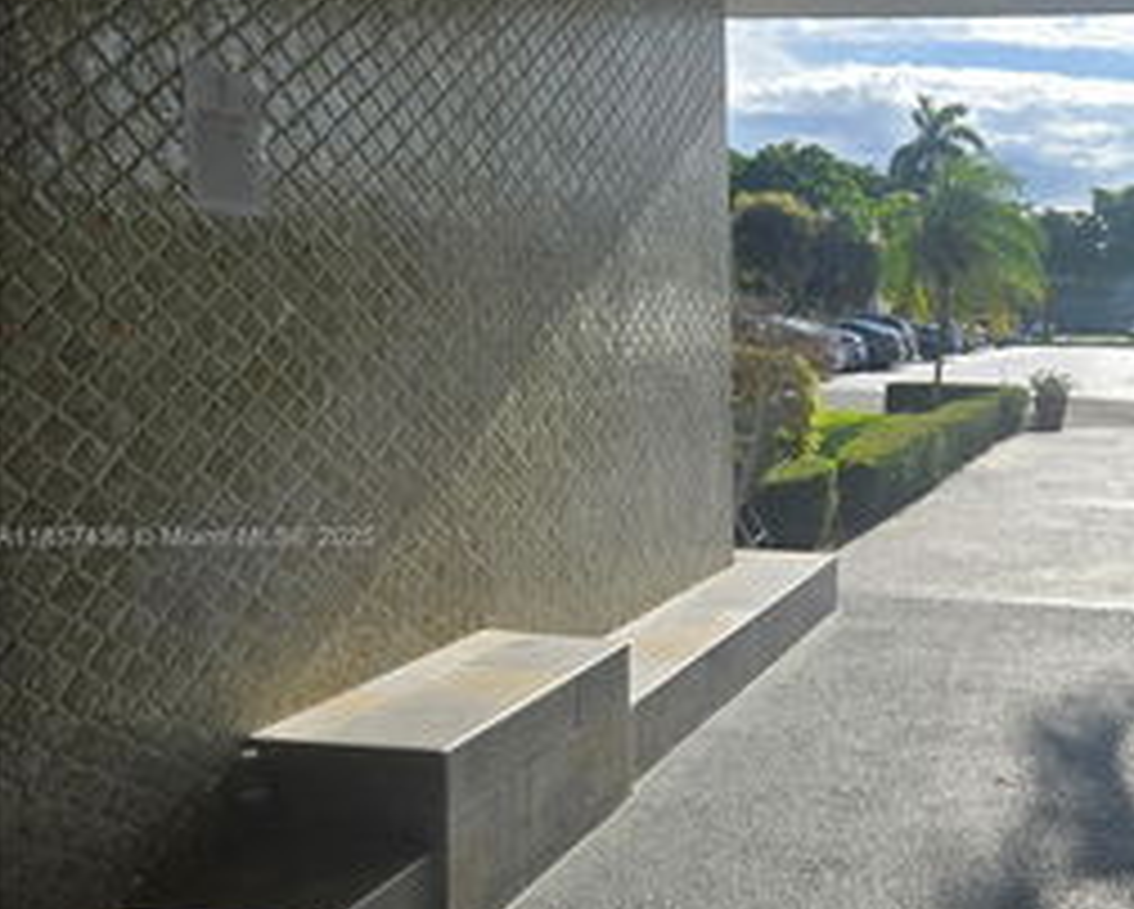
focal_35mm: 38
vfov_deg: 39.1
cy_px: 540
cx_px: 952
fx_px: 1276
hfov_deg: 44.8
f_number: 1.8
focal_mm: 5.4
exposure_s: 1/3282
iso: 25
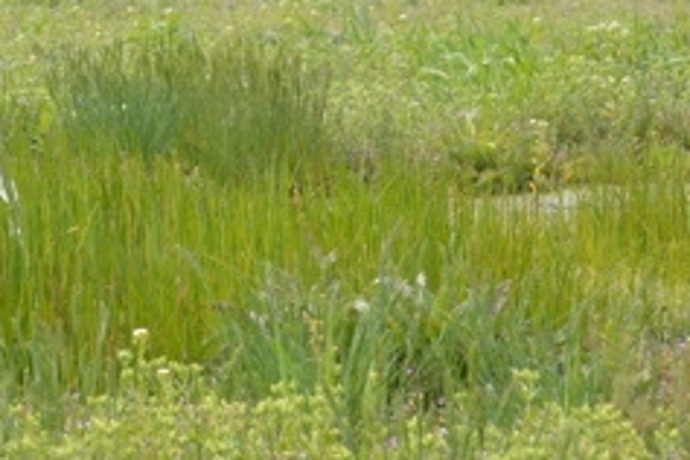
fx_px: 3837
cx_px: -140
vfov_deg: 6.8
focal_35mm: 200
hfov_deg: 10.1
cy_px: 17
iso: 100
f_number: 6.3
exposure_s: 1/160
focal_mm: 55
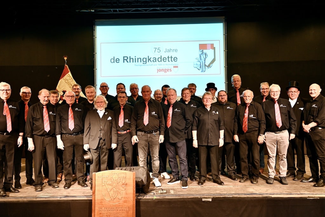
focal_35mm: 32
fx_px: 289
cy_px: 108
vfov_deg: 41.1
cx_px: 162
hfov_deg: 58.7
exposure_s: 1/100
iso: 800
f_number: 2.8
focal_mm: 32
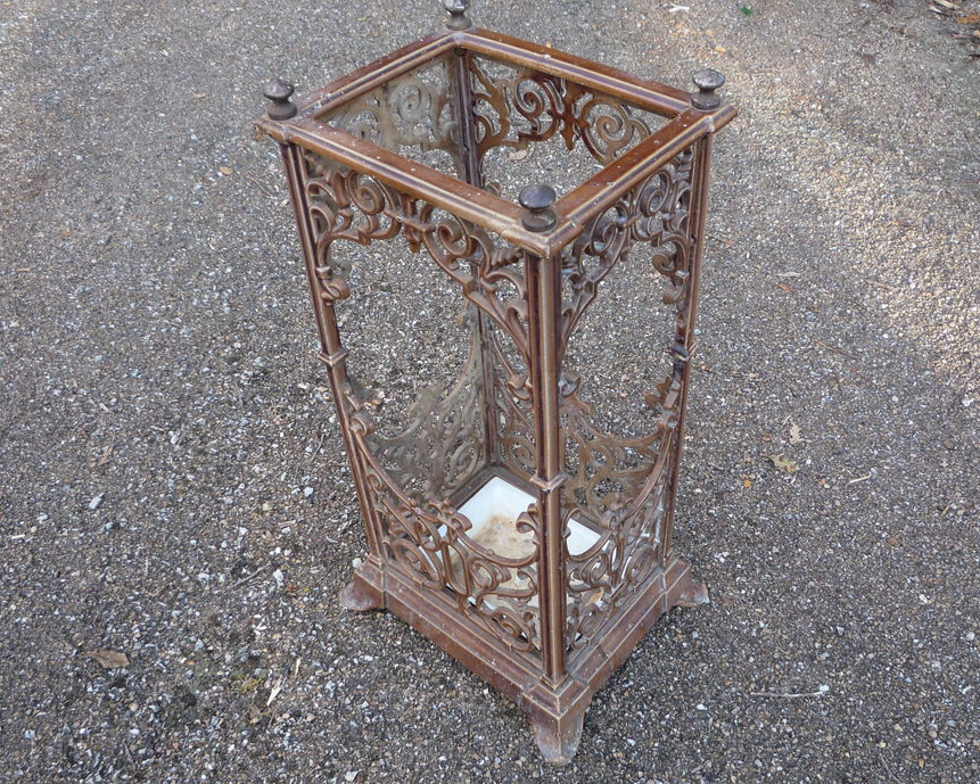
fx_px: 986
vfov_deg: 43.4
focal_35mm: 34
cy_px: 374
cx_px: 540
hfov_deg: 52.7
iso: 100
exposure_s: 1/80
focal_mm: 5.2
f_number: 3.3
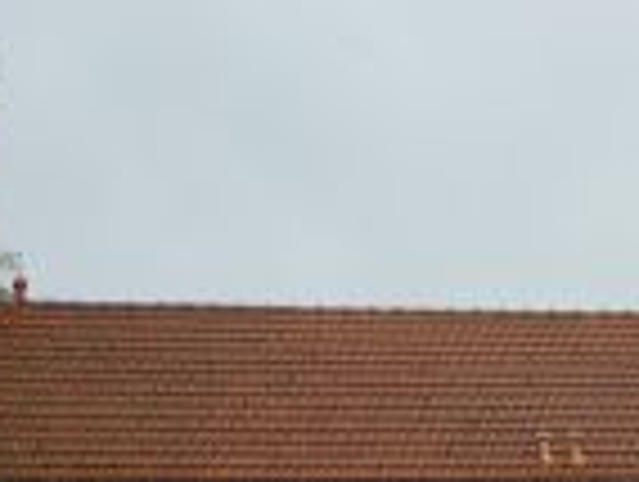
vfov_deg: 13.6
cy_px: 414
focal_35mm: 108
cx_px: 734
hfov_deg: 17.5
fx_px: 1997
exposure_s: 1/320
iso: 100
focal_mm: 5.2
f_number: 4
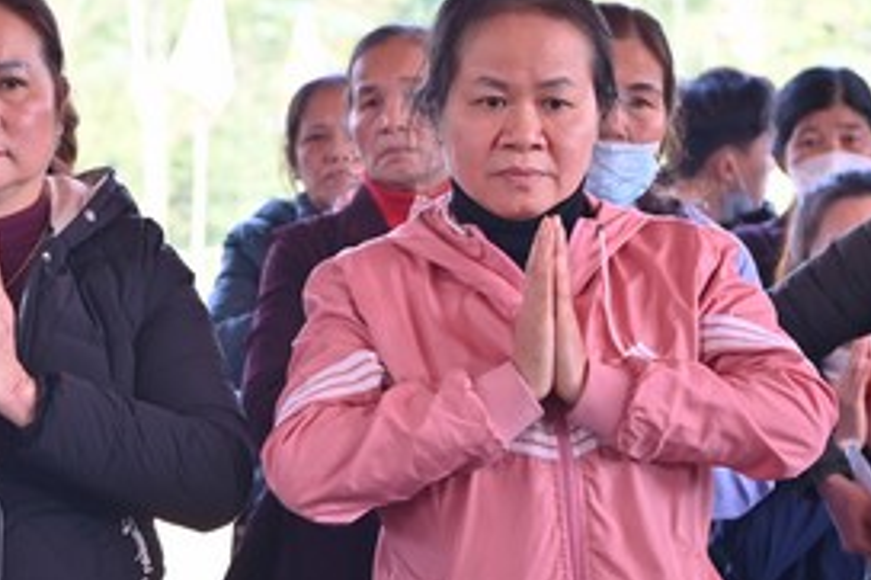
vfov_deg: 7.6
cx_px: 96
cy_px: 474
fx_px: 4328
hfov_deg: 11.4
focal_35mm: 179
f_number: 5
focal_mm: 75
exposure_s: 1/160
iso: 500
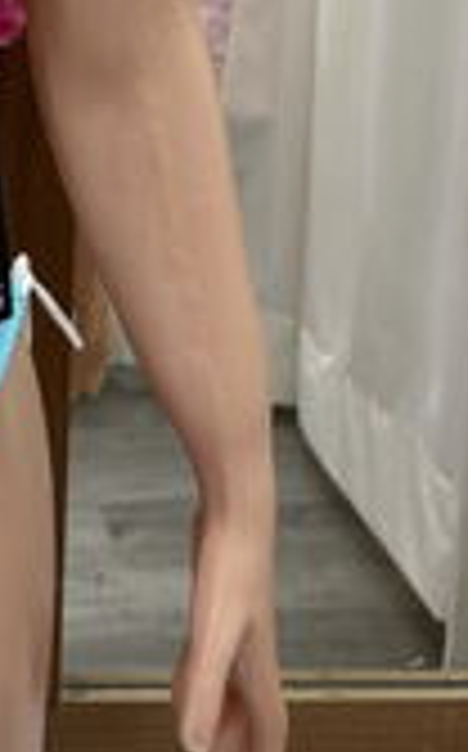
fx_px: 1800
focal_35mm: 88
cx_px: -297
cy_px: -101
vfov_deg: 22.1
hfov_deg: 13.7
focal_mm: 5.96
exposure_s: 1/100
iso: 100
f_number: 1.6
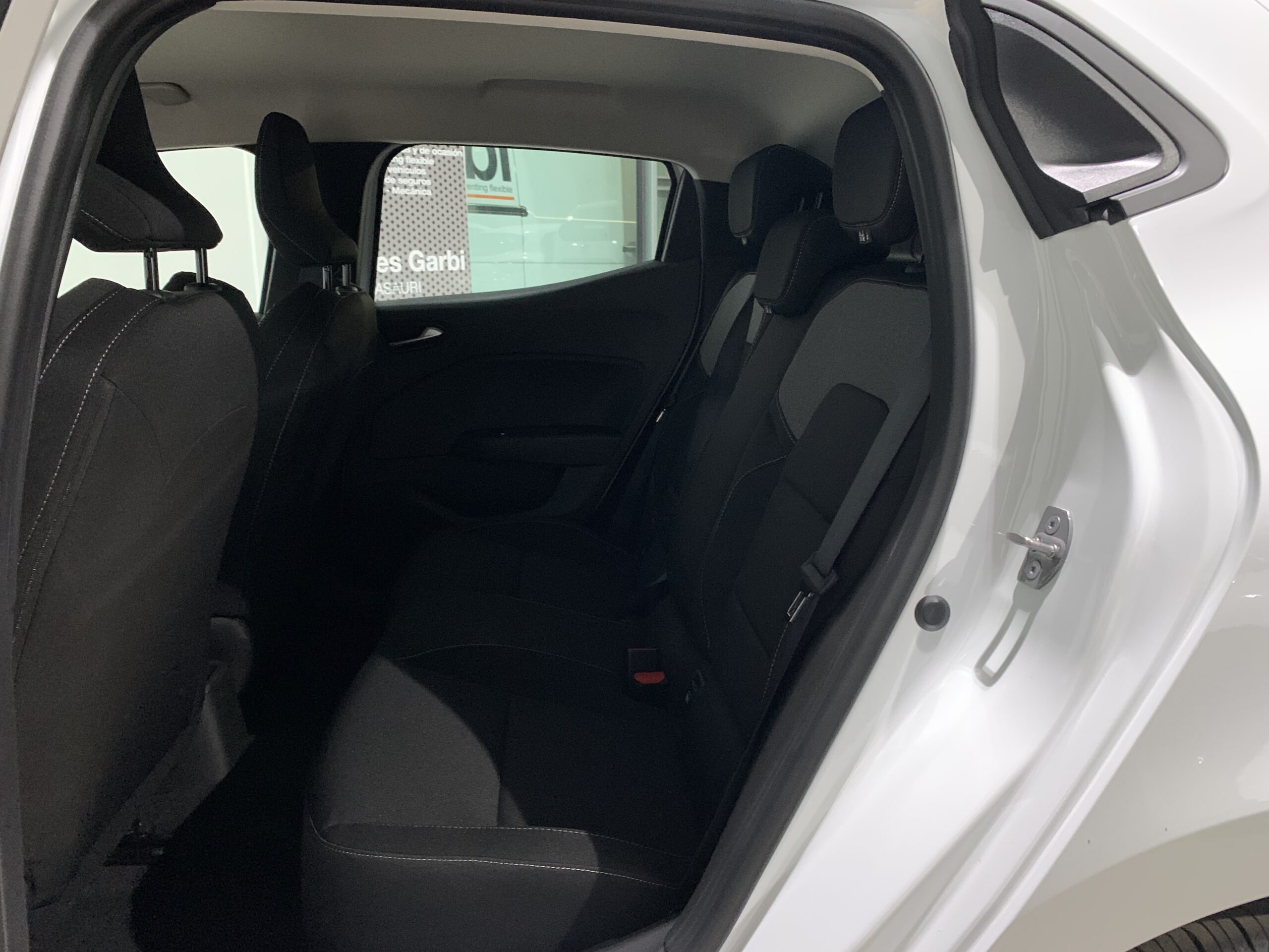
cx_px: 634
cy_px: 476
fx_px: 953
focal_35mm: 26
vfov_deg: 53.1
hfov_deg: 67.3
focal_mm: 4.25
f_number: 1.8
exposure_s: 1/25
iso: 400
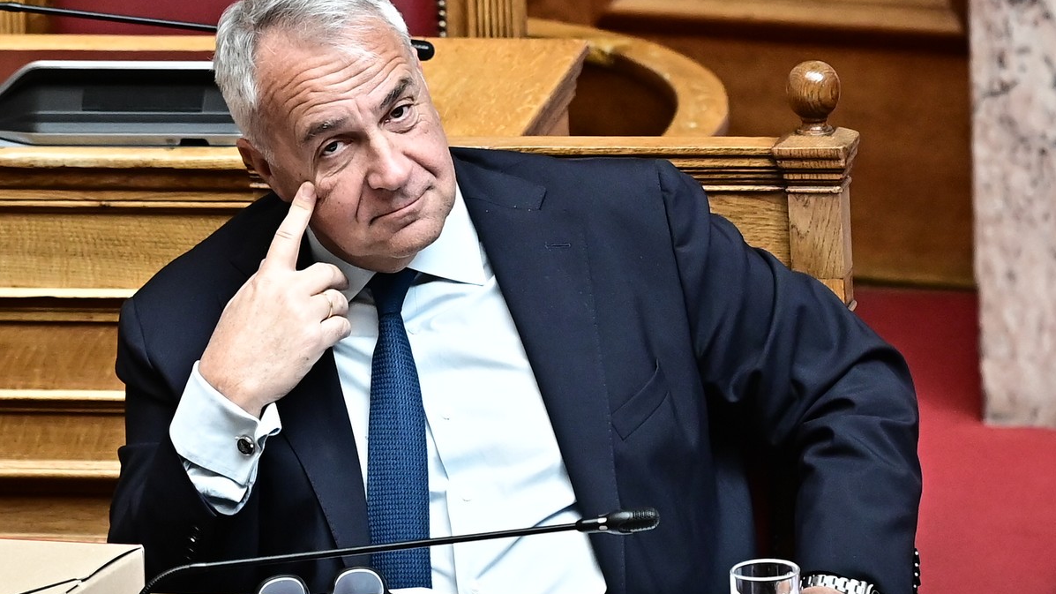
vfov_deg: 3.9
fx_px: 8819
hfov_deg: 6.9
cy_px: 266
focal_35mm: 315
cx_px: 528
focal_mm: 200
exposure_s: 1/640
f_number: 4
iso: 1600
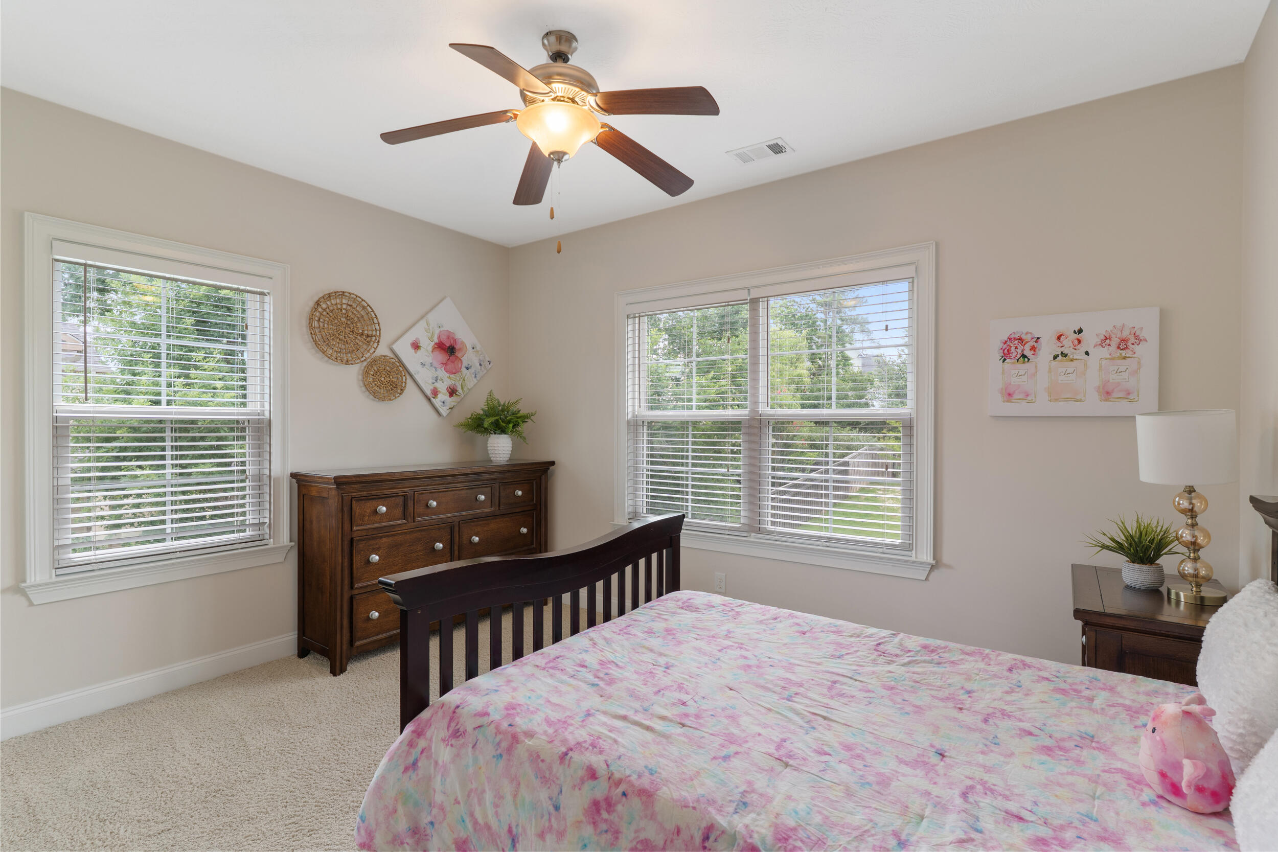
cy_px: 426
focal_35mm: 17
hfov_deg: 93.3
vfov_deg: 70.4
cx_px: 639
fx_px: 603
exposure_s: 1/2.5
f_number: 8
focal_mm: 17
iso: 400
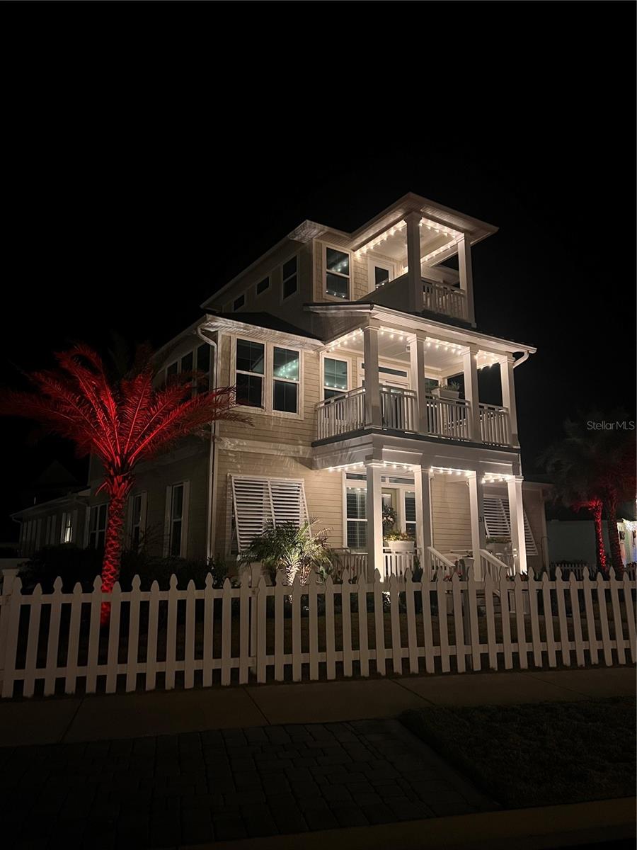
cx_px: 318
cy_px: 425
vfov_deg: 67.3
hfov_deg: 53.1
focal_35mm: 26
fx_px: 638
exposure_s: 1/30
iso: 1000
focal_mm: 5.7
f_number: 1.5
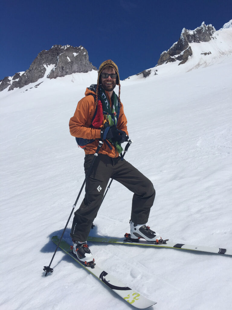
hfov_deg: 48.2
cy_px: 155
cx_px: 116
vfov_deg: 61.7
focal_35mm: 29
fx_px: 259
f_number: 2.2
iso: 25
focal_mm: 4.15
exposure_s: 1/7692
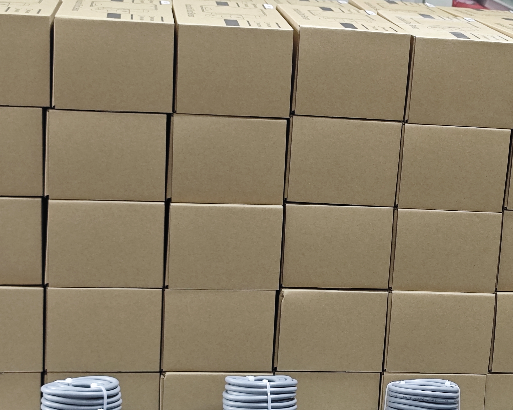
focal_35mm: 94
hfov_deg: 20.2
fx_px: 1427
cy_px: 261
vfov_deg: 16.3
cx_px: 404
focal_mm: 8.7
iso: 500
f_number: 1.9
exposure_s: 1/60
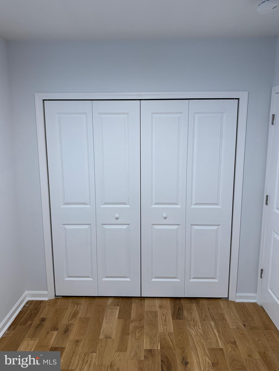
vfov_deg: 67.3
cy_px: 186
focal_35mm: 26
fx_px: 279
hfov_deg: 53.1
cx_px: 140
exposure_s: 1/60
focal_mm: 4.25
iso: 125
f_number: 1.8
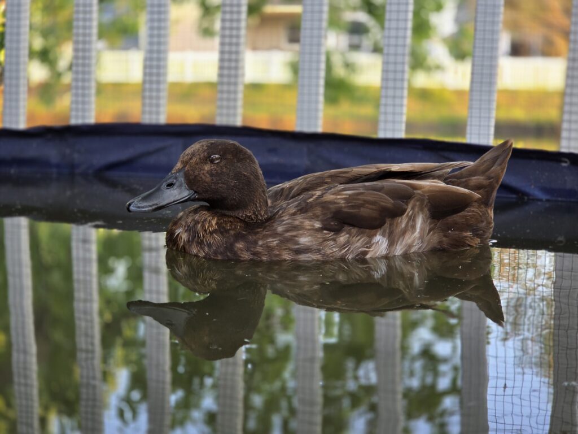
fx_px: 1152
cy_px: 217
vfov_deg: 21.3
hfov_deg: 28.2
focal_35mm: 69
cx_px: 289
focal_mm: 7
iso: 100
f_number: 2.4
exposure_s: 1/120
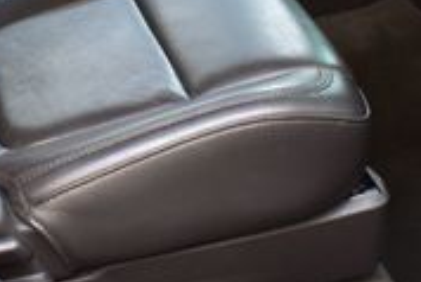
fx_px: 1135
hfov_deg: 21.0
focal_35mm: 97
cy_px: -38
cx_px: 201
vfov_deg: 13.8
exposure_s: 1/15
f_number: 6.3
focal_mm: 18
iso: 400
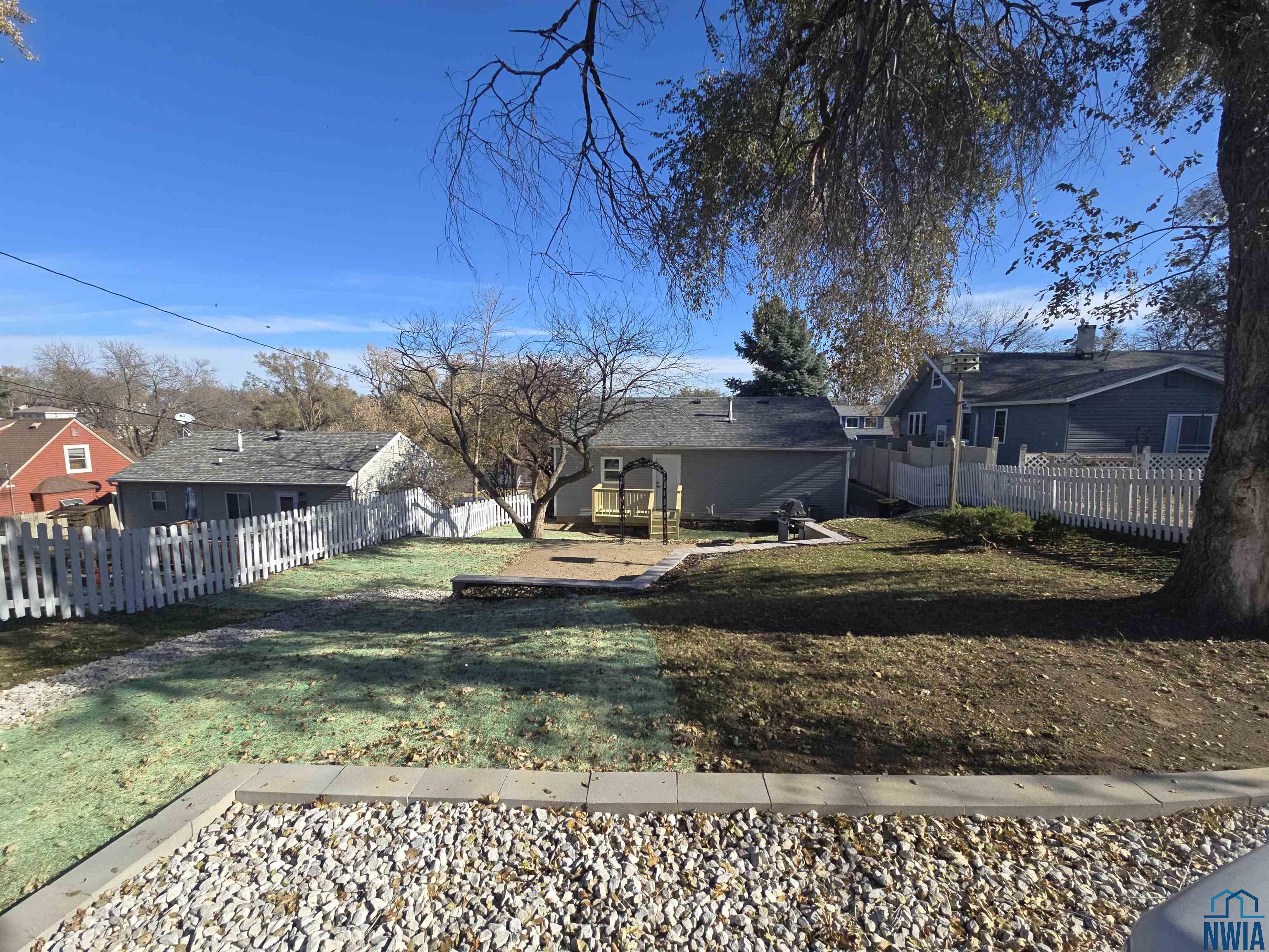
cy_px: 476
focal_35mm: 13
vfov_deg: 89.9
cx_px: 634
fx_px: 477
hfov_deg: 106.2
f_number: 2.2
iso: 50
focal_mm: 2.2
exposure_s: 1/1681
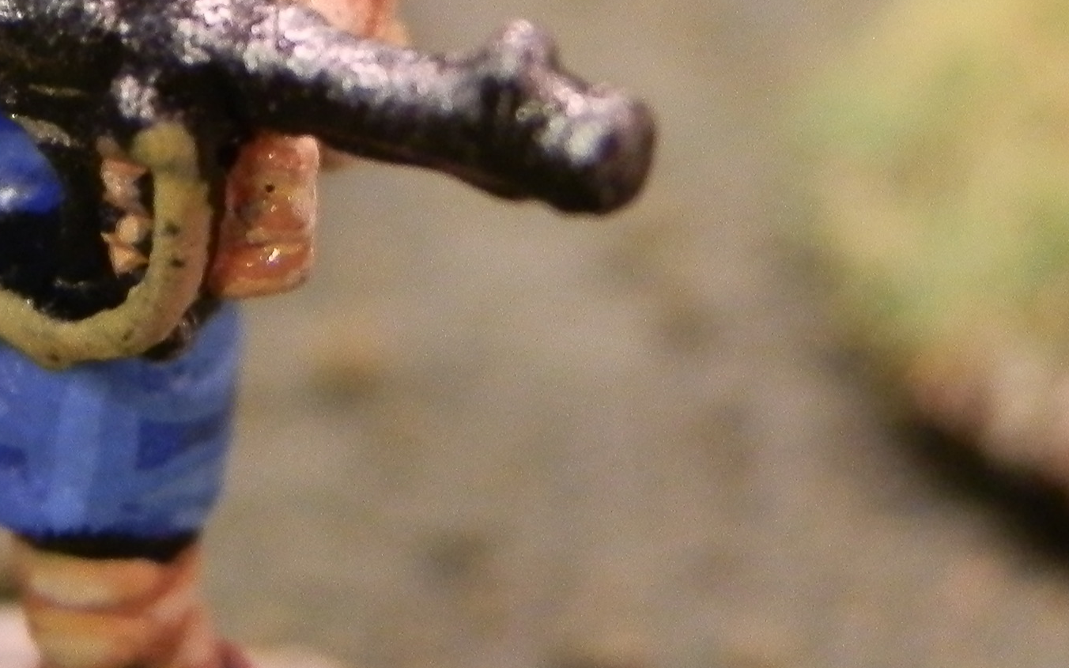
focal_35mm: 205
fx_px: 5972
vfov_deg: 6.3
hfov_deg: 10.2
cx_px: 81
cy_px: -319
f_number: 3.7
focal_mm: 10.99
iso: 250
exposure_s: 1/8
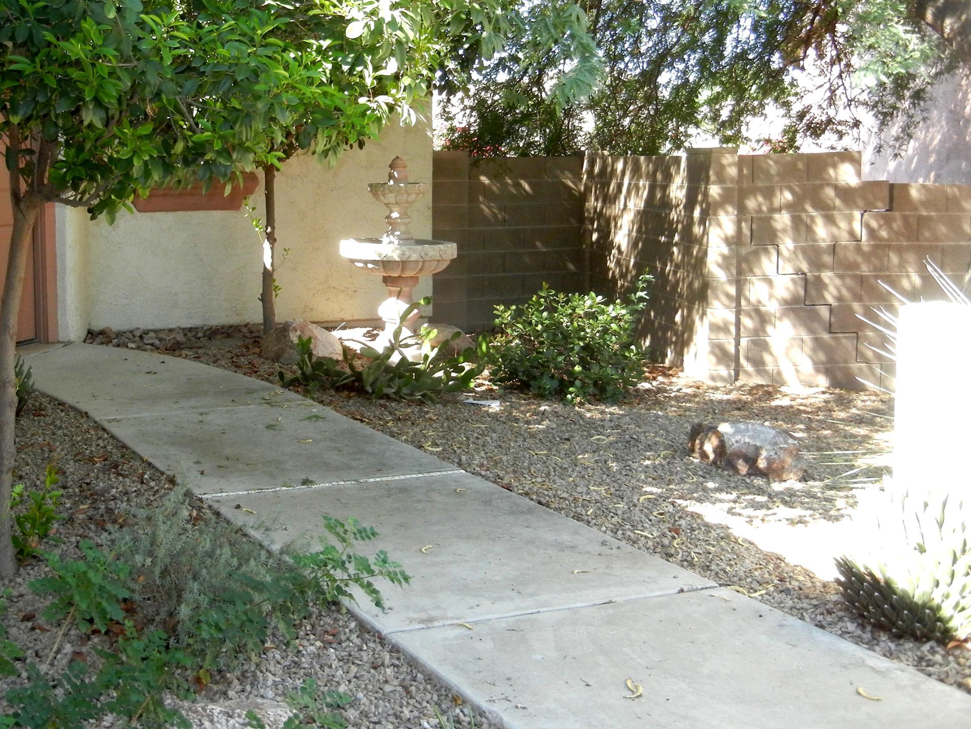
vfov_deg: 35.6
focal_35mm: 40
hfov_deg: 46.2
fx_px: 1122
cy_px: 247
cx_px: 337
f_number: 3.5
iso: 400
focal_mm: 5.4
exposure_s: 1/293
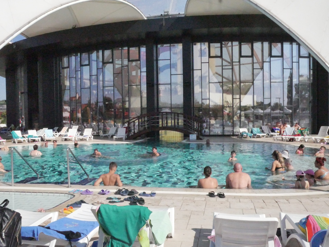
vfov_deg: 41.8
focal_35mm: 34
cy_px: 124
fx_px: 323
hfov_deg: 53.9
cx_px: 164
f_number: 22
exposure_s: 1/4000
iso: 12800
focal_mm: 17
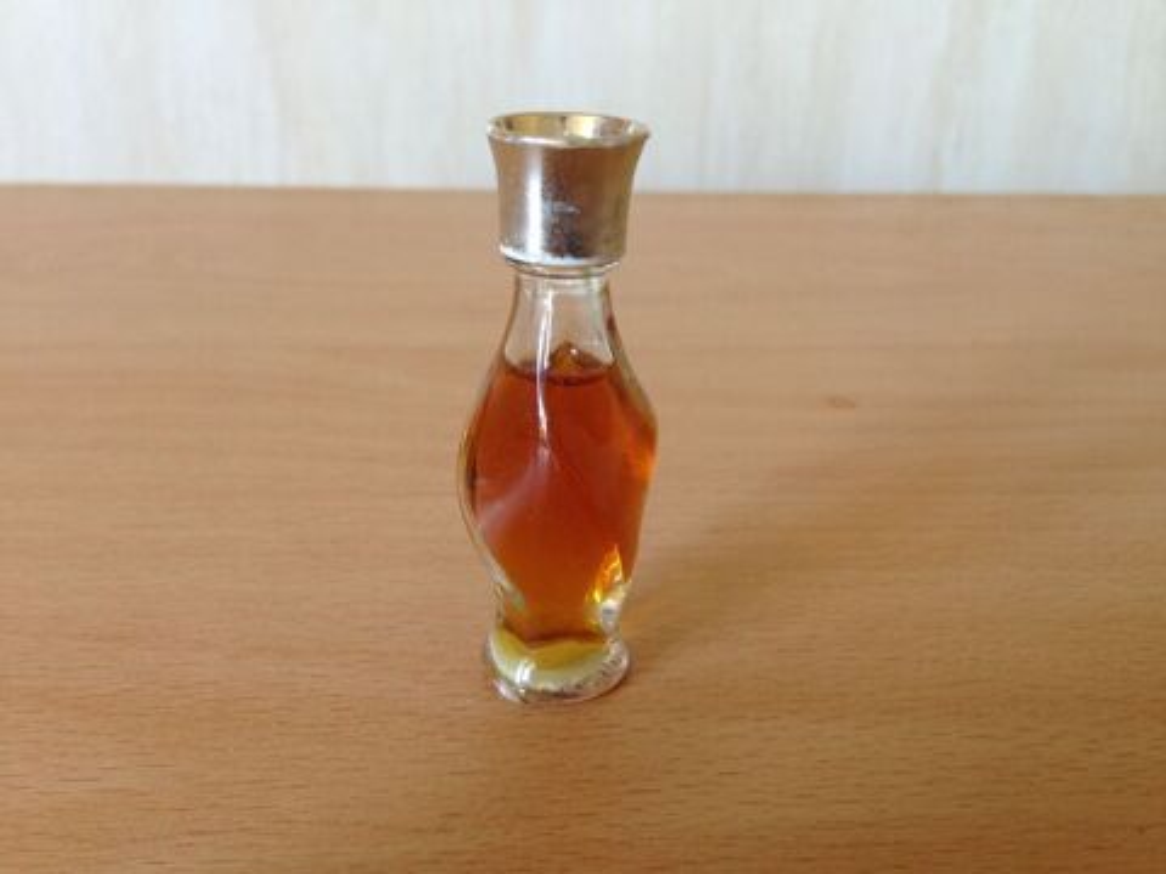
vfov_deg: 42.9
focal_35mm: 33
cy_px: 437
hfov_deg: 55.4
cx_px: 583
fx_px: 1112
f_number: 2.4
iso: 64
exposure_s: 1/20
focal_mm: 4.13
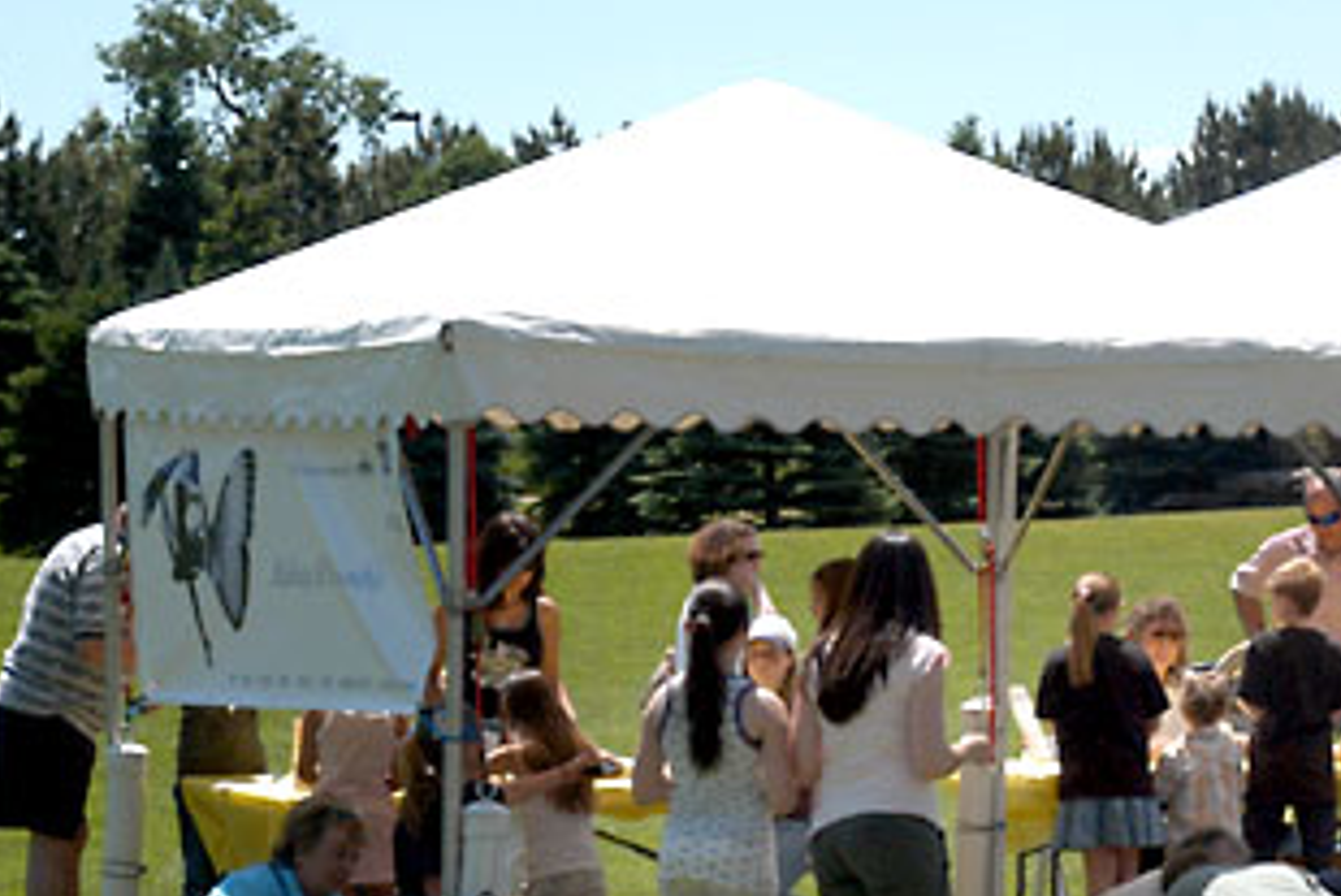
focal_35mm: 145
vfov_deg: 9.5
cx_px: 1254
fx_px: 5404
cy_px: 710
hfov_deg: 14.0
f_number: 11
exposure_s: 1/500
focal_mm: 50
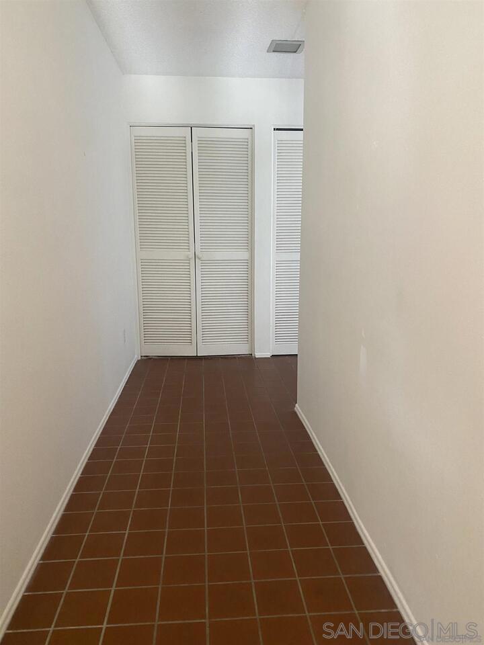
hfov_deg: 53.1
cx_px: 242
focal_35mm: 26
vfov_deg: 67.3
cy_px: 322
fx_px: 485
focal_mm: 4.25
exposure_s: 1/60
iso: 400
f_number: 1.8
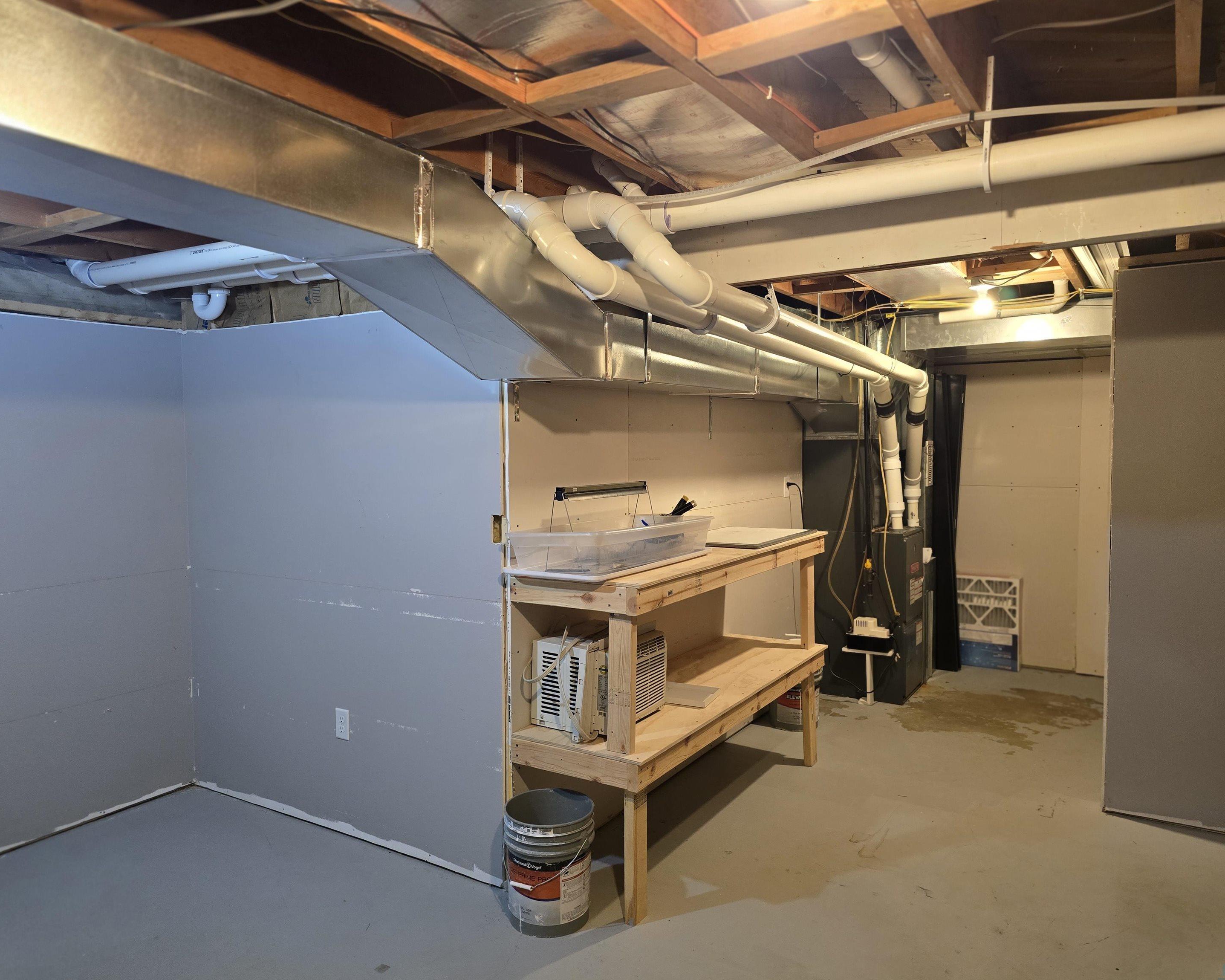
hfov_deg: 70.3
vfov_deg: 58.8
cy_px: 490
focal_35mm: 24
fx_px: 870
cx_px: 611
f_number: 1.7
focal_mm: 6.3
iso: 640
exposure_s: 1/60
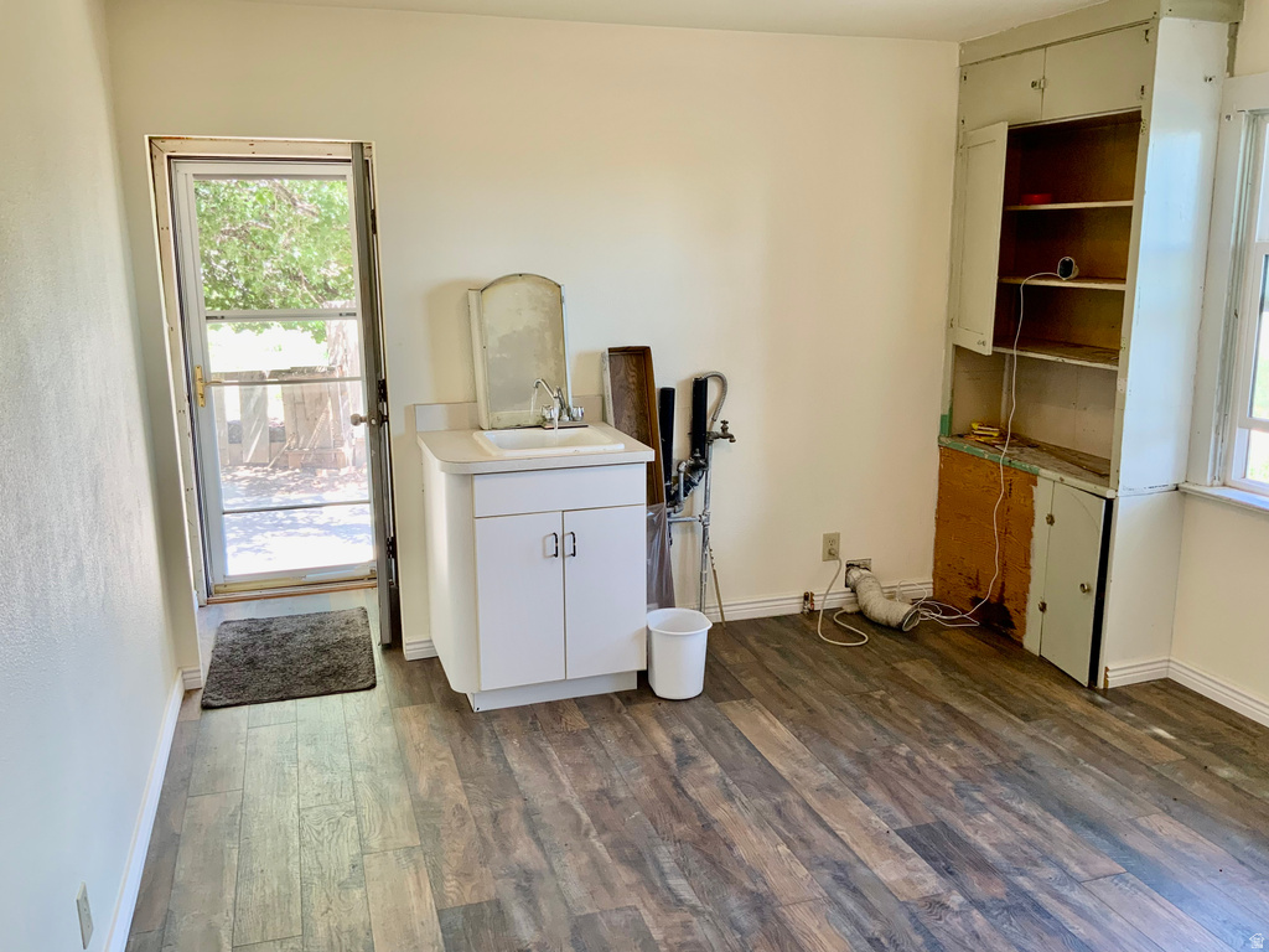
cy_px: 476
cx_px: 634
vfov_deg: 48.2
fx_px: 1063
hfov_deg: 61.7
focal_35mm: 29
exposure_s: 1/60
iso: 40
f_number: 1.8
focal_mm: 3
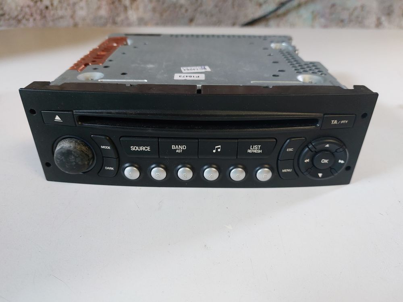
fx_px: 291
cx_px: 202
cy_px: 151
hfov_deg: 69.4
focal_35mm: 25
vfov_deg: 54.9
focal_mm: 5.23
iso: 400
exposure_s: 1/50
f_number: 1.8
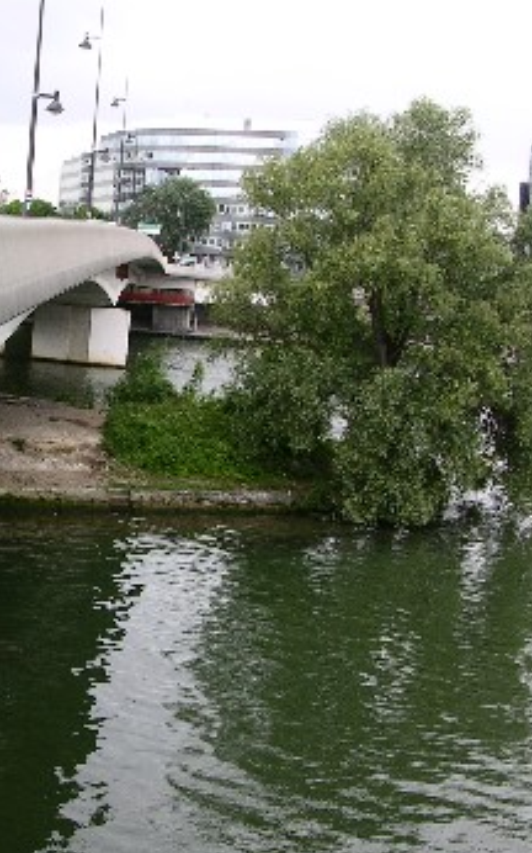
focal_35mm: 63
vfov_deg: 32.5
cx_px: 11
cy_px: 414
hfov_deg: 20.0
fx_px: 1463
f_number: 5
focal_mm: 8.9
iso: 50
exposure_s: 1/52.1
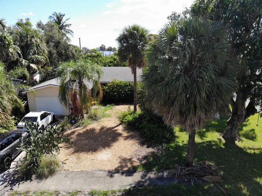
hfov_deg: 71.6
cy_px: 98
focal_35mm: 24
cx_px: 131
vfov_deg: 56.8
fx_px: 182
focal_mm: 4.5
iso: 100
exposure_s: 1/520
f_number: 2.8
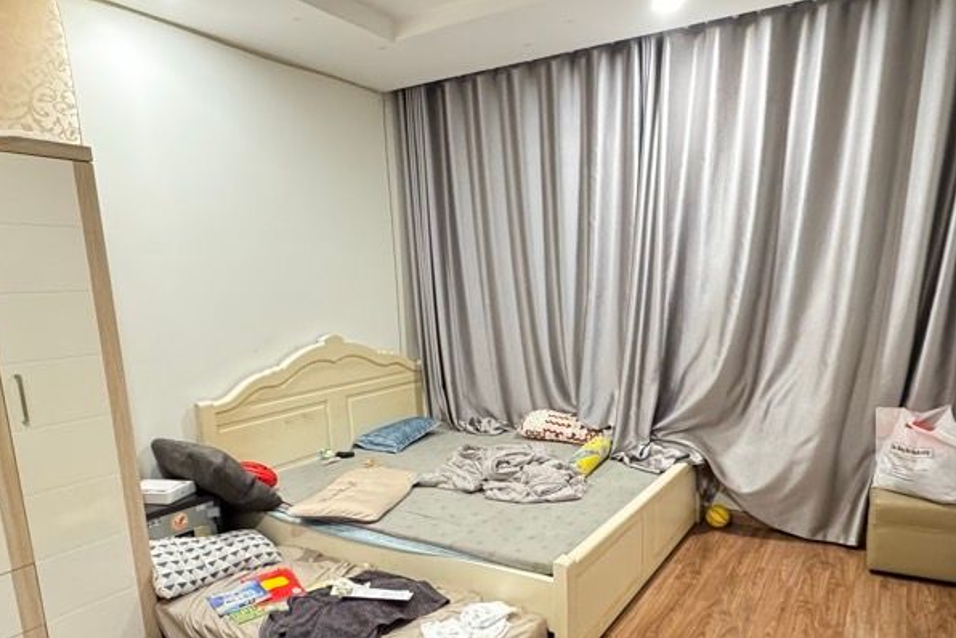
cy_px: 409
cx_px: 521
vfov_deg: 50.7
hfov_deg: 71.3
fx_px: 664
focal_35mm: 25
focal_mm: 2.22
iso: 1250
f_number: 2.2
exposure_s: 1/50
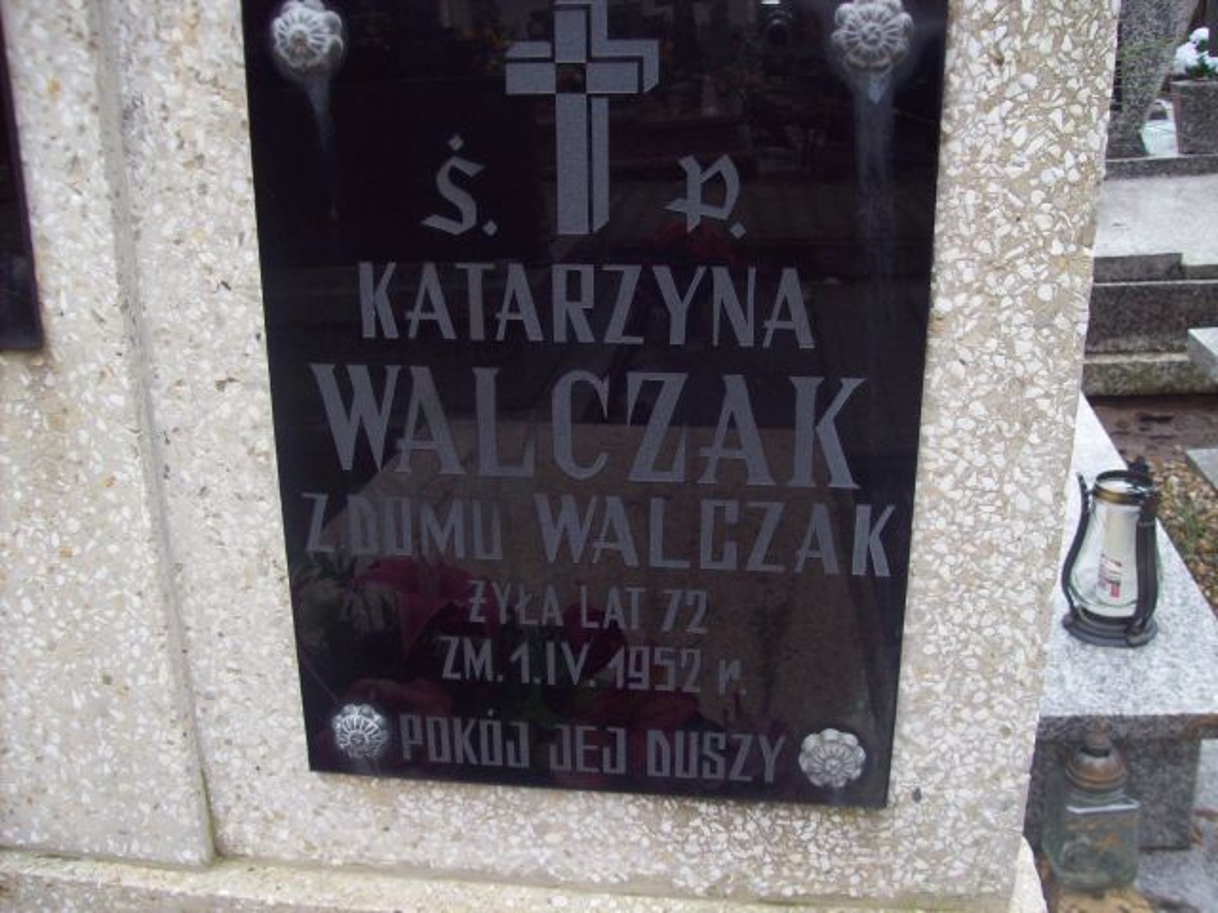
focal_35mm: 36
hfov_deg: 51.4
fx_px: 1267
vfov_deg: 39.7
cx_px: 609
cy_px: 456
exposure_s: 1/64
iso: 80
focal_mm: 6
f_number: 2.7
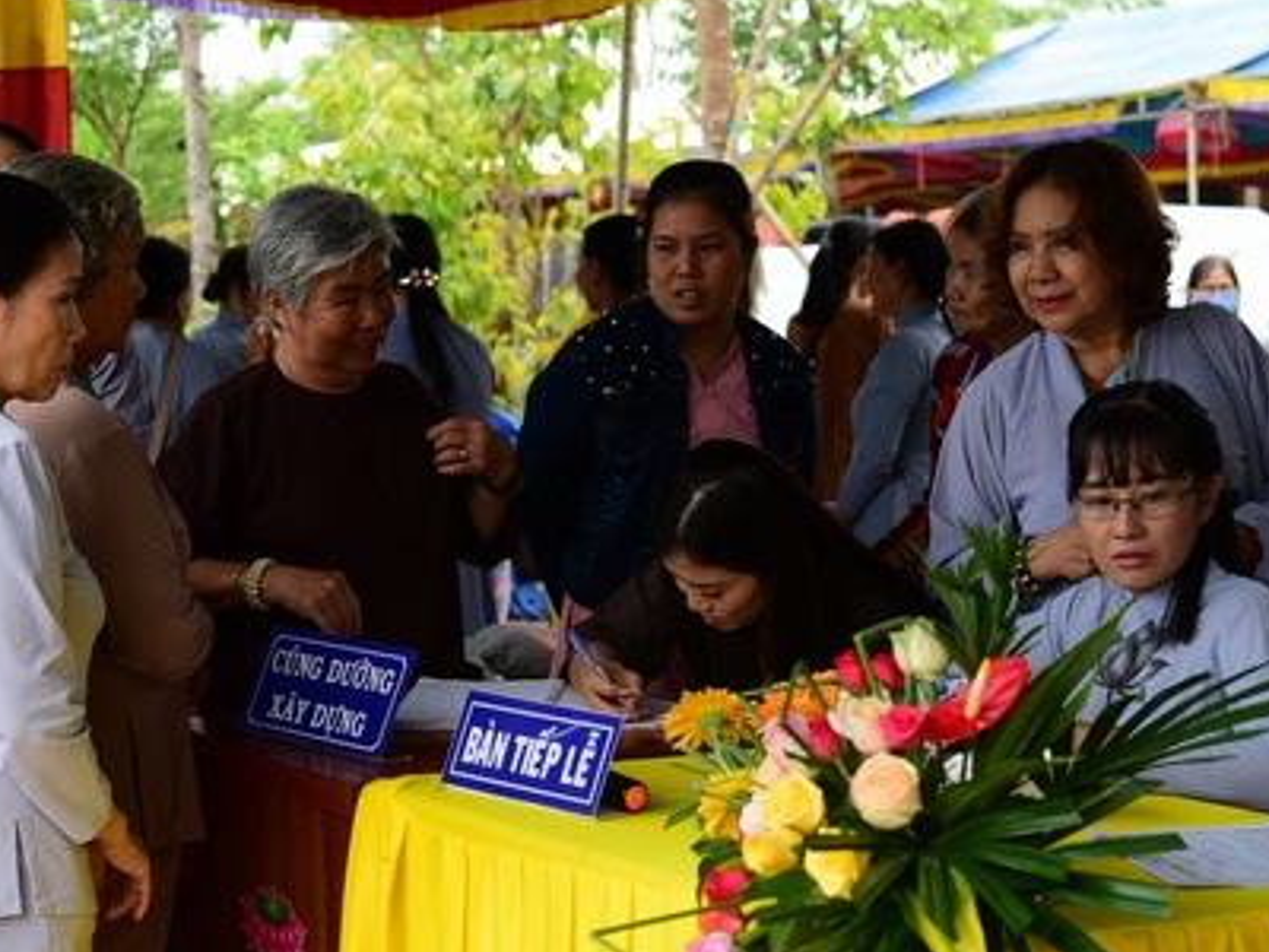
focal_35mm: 75
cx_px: 641
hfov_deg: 26.0
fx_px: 2749
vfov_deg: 19.6
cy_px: 454
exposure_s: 1/160
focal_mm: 48
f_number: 4
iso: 320
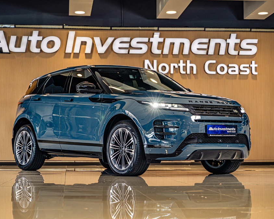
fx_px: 689
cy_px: 110
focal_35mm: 85
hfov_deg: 22.5
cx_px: 130
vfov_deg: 18.1
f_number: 3.5
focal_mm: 75
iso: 200
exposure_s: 1/200
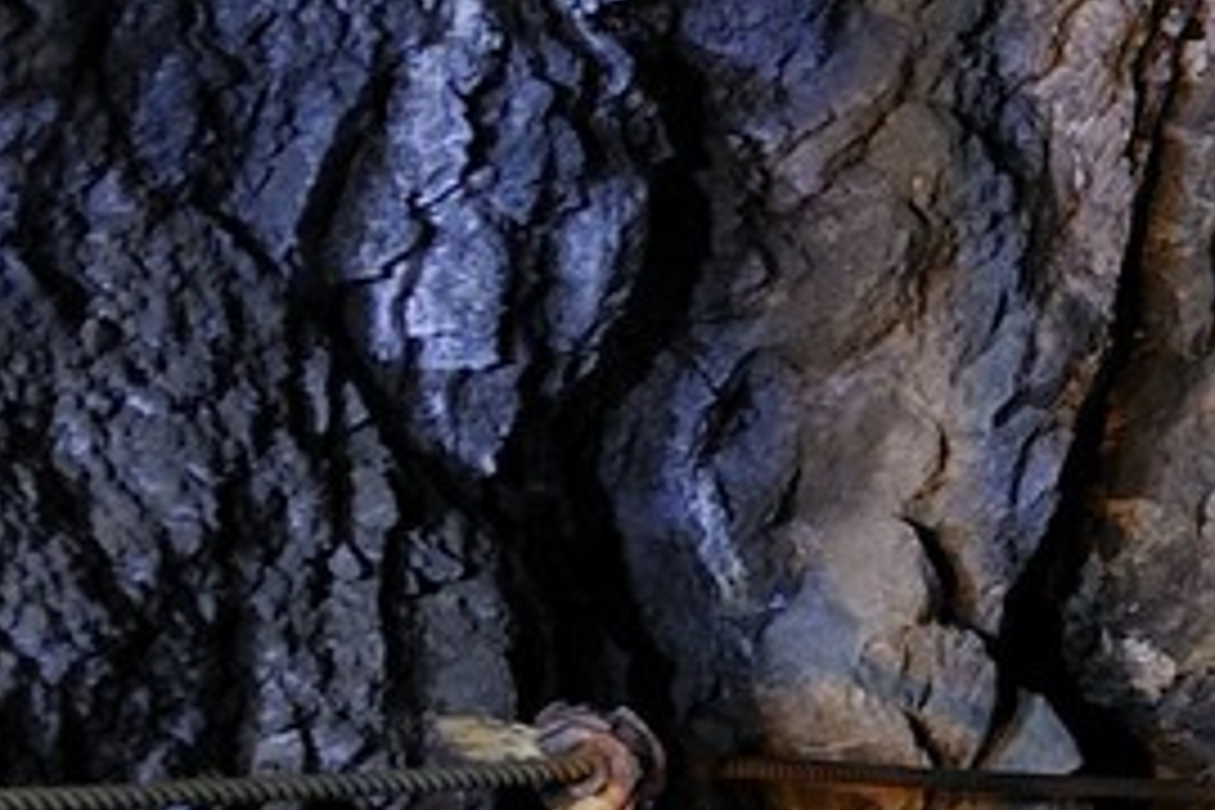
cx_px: 3064
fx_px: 4792
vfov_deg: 9.7
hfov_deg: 11.5
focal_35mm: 142
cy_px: 428
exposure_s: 5
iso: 800
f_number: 4
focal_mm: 24
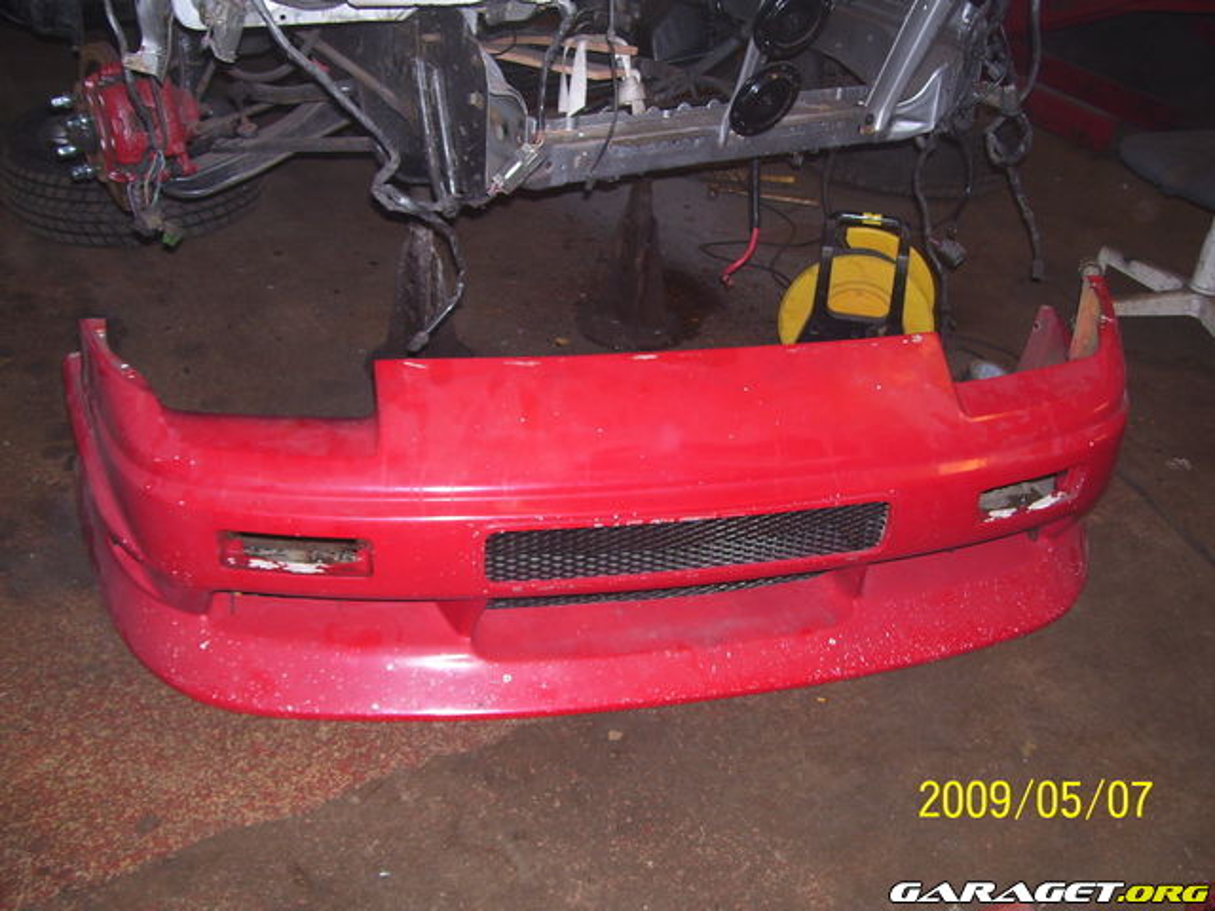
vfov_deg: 38.7
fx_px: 1299
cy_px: 456
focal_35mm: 37
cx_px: 608
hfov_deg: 50.1
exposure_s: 1/60
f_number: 2.7
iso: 80
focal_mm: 6
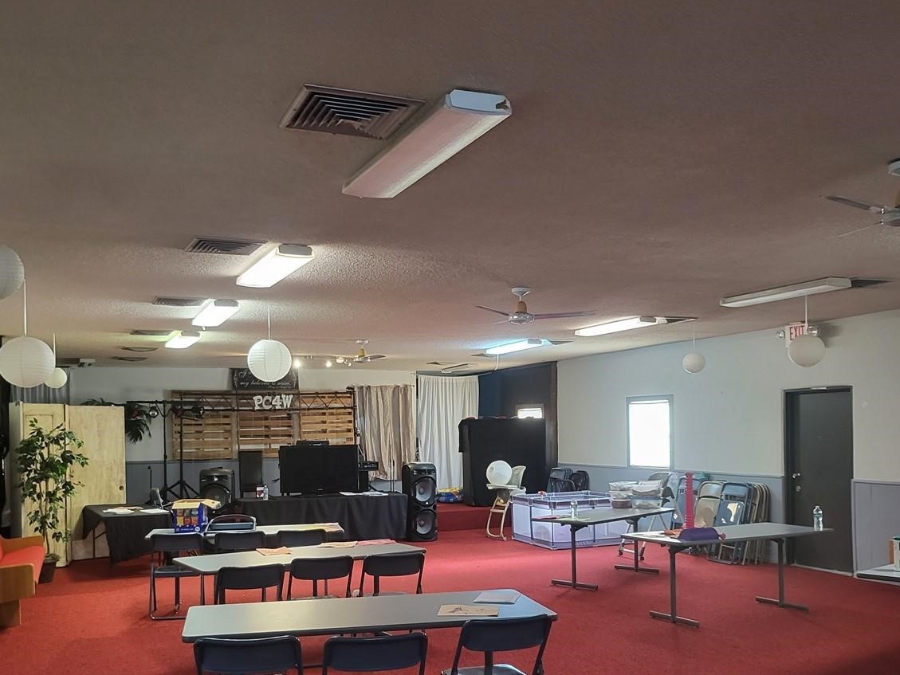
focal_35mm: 34
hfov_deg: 53.9
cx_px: 421
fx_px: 884
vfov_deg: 41.4
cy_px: 438
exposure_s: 1/40
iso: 250
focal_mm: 5
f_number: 1.8
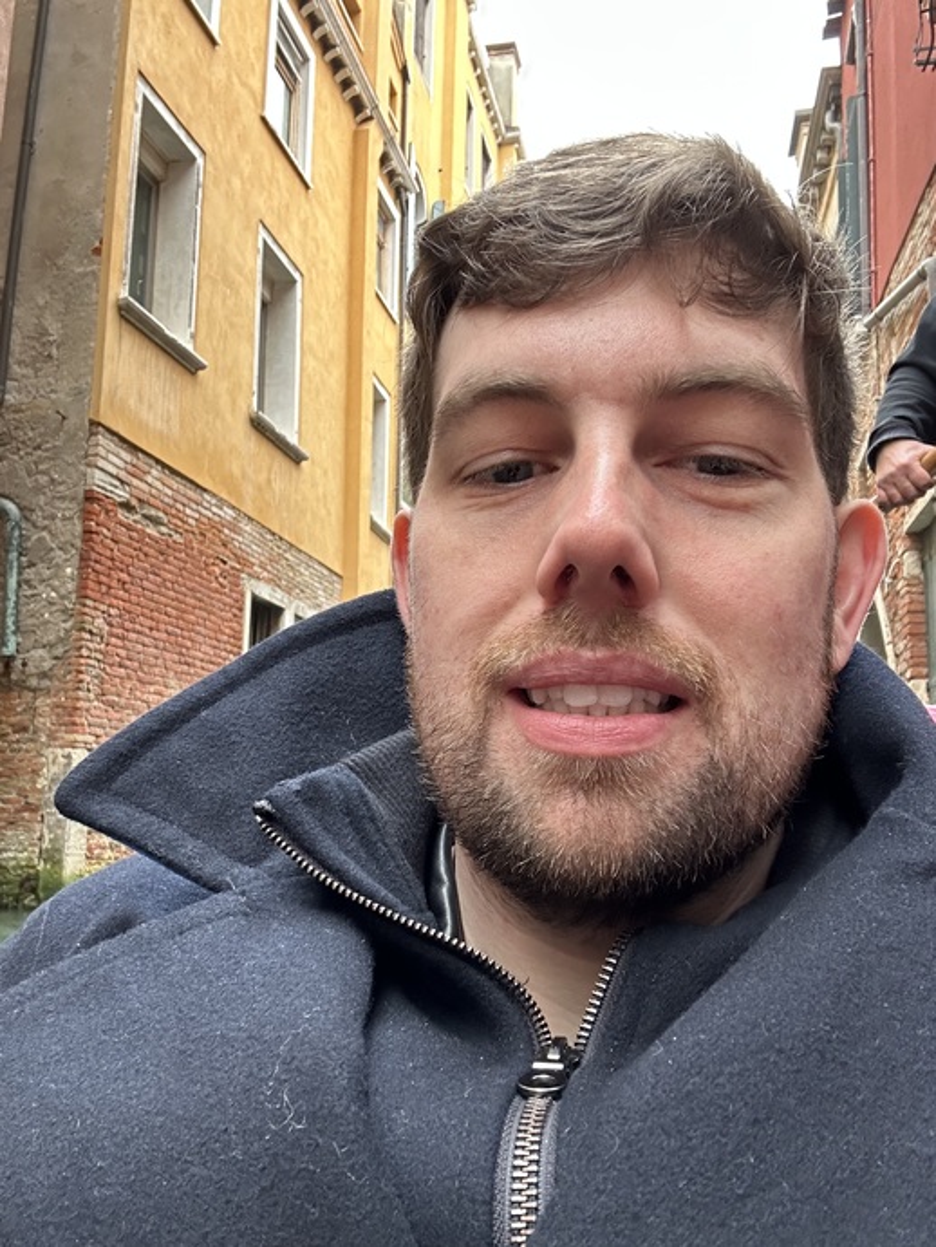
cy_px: 624
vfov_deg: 59.9
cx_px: 468
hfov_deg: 46.8
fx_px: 1081
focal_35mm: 30
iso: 125
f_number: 1.9
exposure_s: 1/60
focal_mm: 2.69
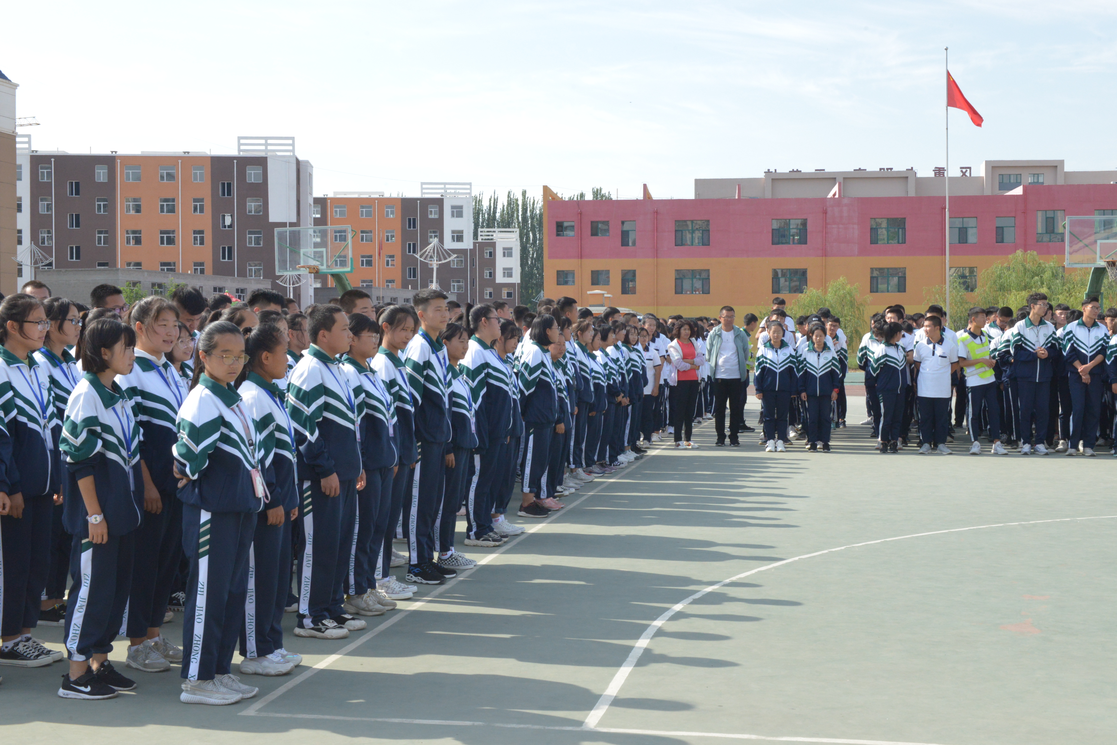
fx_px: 1490
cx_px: 558
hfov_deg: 41.1
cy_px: 372
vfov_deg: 28.1
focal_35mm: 48
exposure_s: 1/800
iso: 3200
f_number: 14
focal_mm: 48
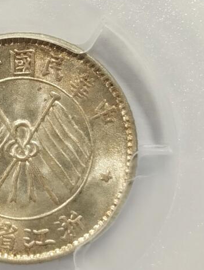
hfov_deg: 7.2
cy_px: 3
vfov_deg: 9.5
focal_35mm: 207
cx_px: 20
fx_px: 1619
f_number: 16
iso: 100
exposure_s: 1/100
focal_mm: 5.56
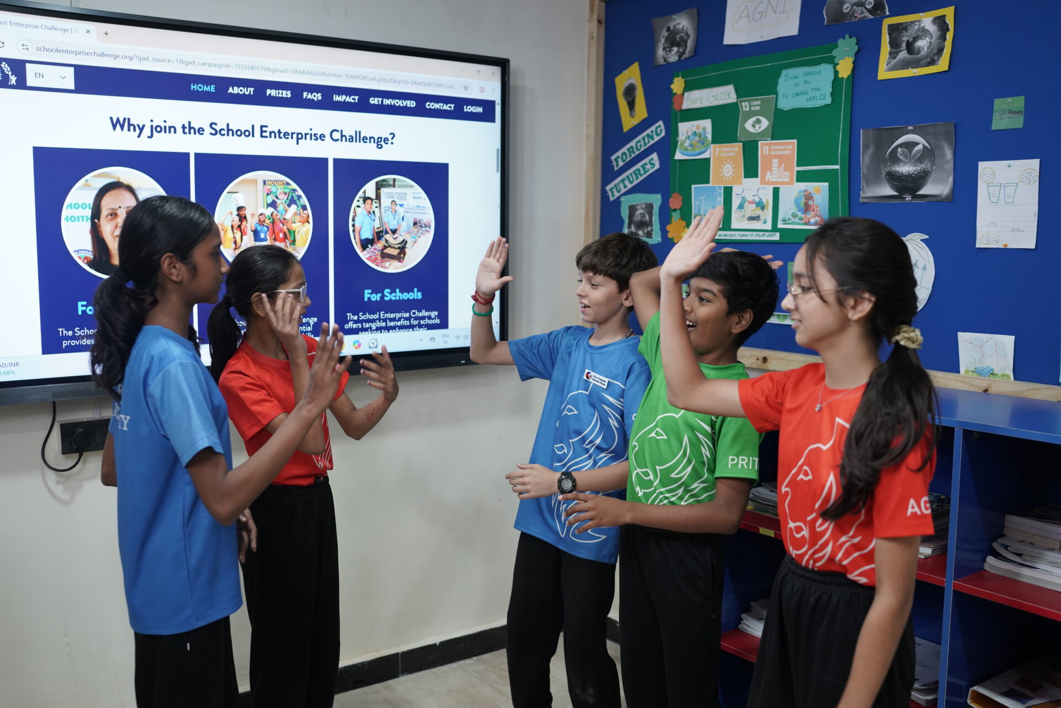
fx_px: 1032
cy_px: 354
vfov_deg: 37.9
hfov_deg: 54.4
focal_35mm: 35
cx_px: 530
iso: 800
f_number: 2.5
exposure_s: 1/200
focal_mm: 35
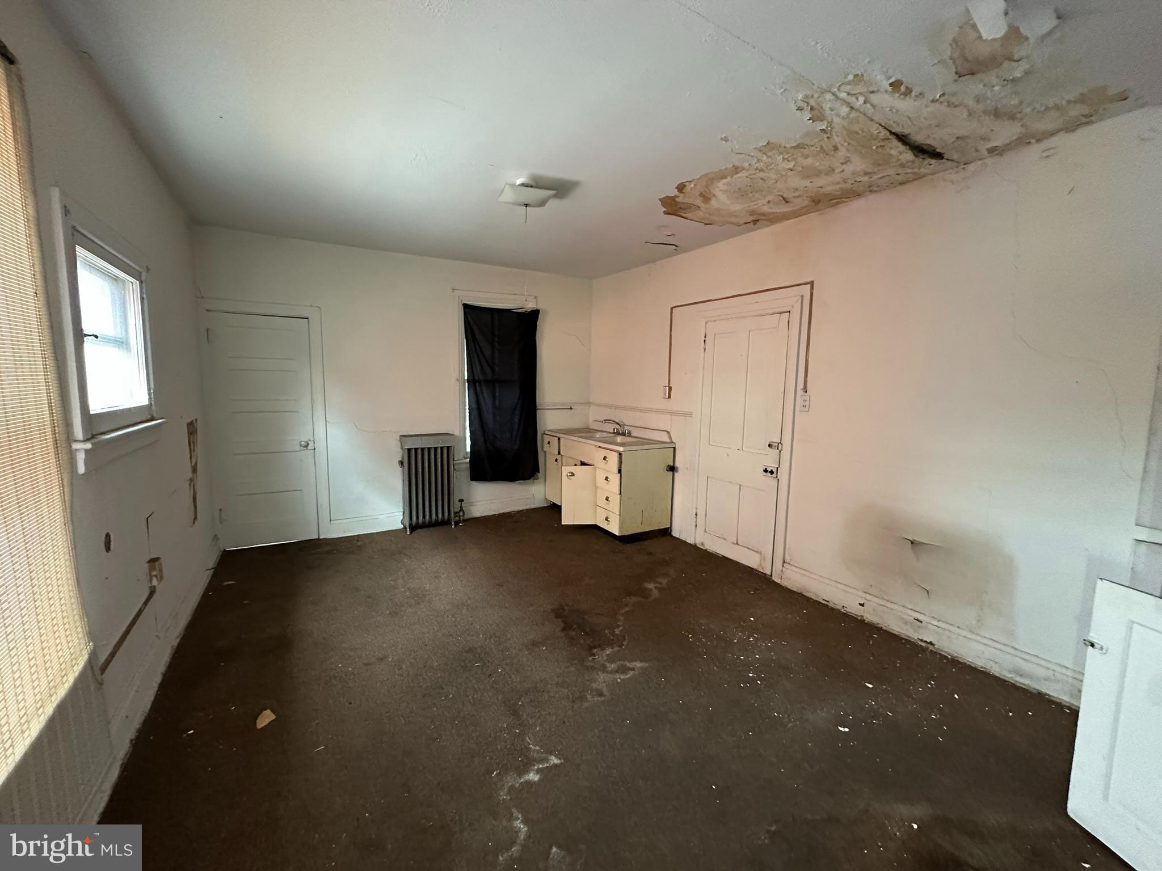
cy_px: 436
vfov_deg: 85.7
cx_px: 581
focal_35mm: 14
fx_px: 470
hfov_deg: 102.1
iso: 640
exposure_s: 1/60
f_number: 2.2
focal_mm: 2.22
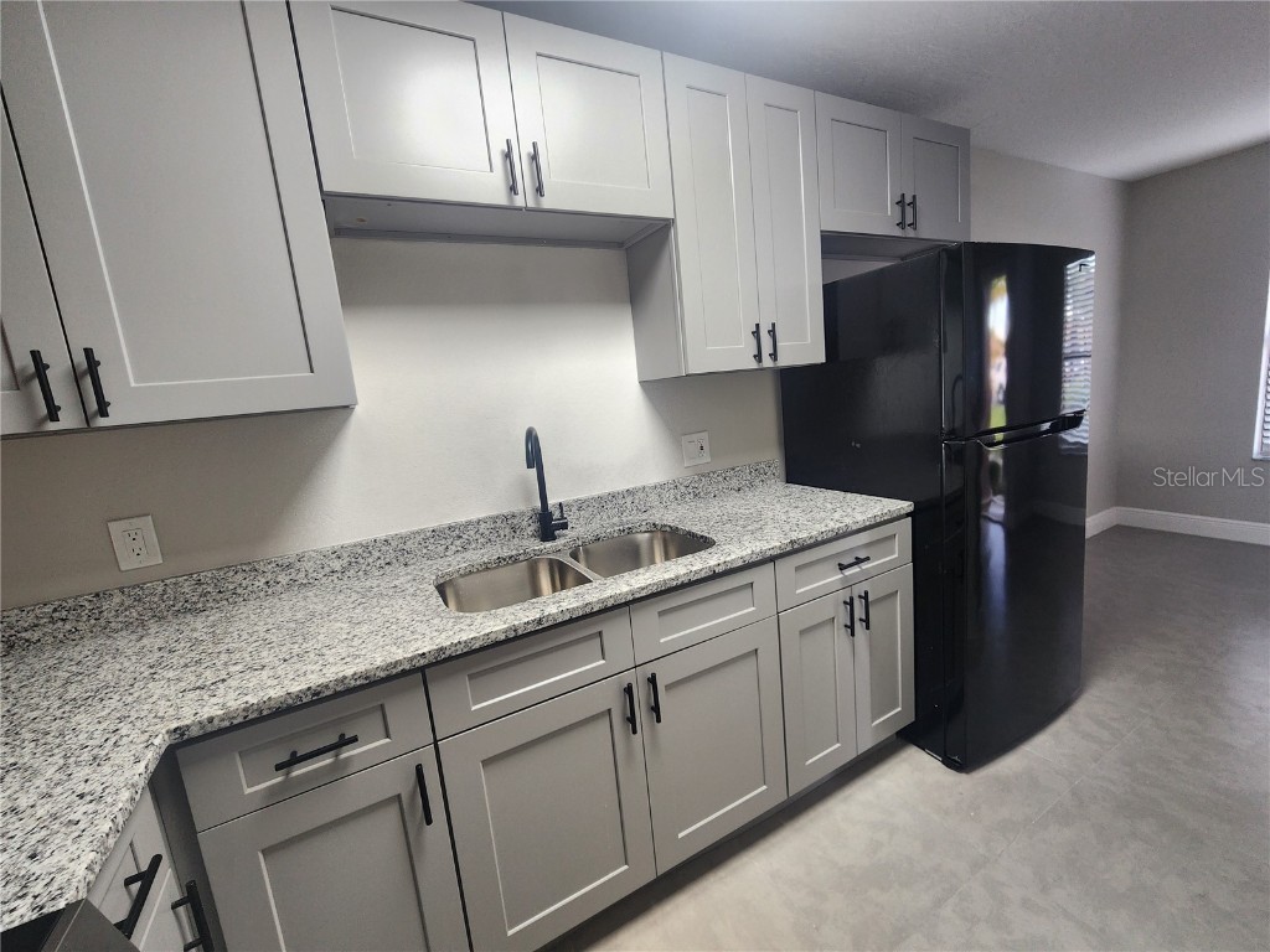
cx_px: 635
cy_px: 476
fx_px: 477
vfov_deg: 89.9
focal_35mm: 13
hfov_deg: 106.2
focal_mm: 2.2
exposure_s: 1/60
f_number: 2.2
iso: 160
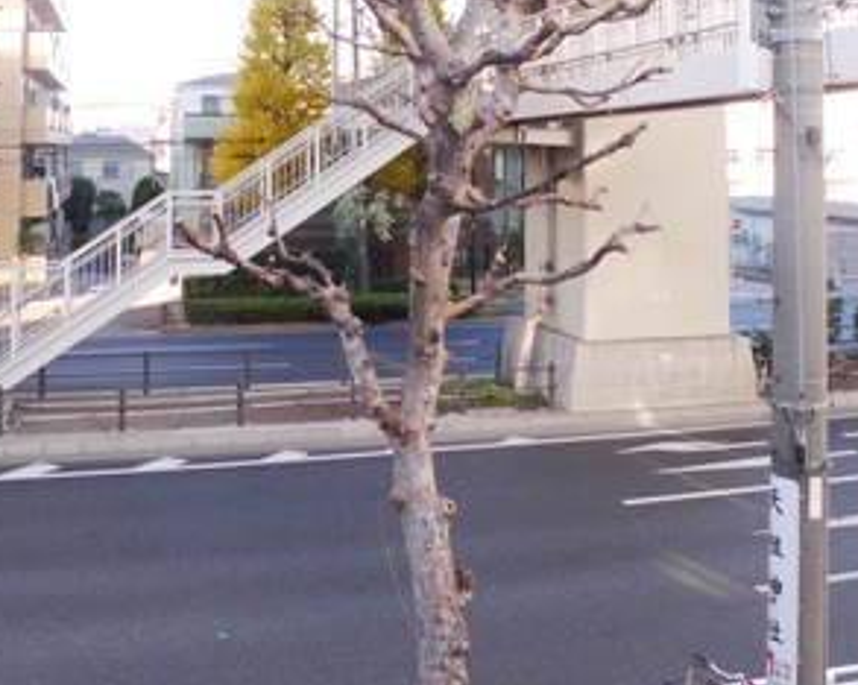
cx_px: 395
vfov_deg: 26.4
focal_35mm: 56
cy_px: 98
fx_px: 1421
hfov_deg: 33.6
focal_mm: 5.1
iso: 80
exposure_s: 1/160
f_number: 2.8
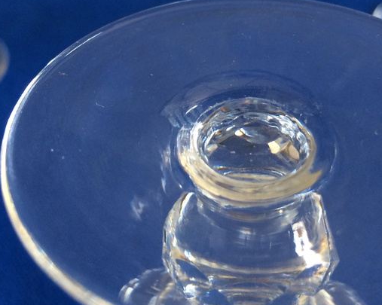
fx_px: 588
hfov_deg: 36.0
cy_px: 94
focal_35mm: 52
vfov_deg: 28.9
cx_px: 210
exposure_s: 1/30
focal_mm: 4.12
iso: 64
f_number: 2.2
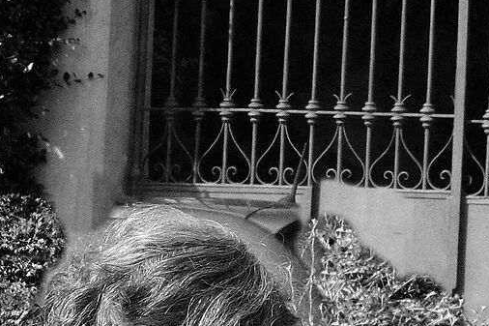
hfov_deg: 3.9
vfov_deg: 2.6
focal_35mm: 531
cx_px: 492
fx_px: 7210
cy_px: 560
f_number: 14
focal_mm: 74.4
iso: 800
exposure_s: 1/250
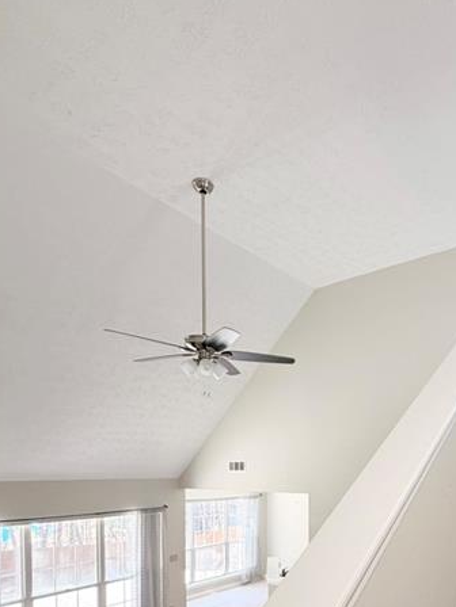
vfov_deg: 65.4
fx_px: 422
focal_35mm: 24
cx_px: 376
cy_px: 482
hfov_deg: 52.5
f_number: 2.2
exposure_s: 1/120
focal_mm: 2.22
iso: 320
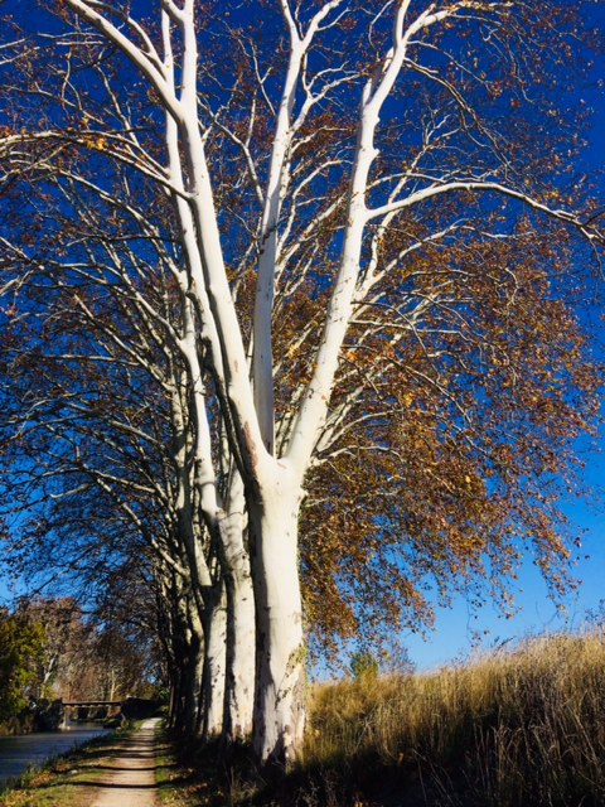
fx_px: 676
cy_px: 404
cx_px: 302
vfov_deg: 61.7
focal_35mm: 29
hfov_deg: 48.2
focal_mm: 4.15
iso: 32
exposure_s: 1/2933
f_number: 2.2
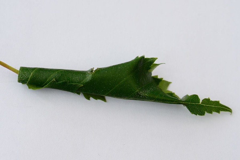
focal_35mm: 90
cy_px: 80
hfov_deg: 22.6
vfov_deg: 15.2
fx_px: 600
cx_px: 120
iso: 400
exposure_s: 1/100
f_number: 6.3
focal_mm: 60
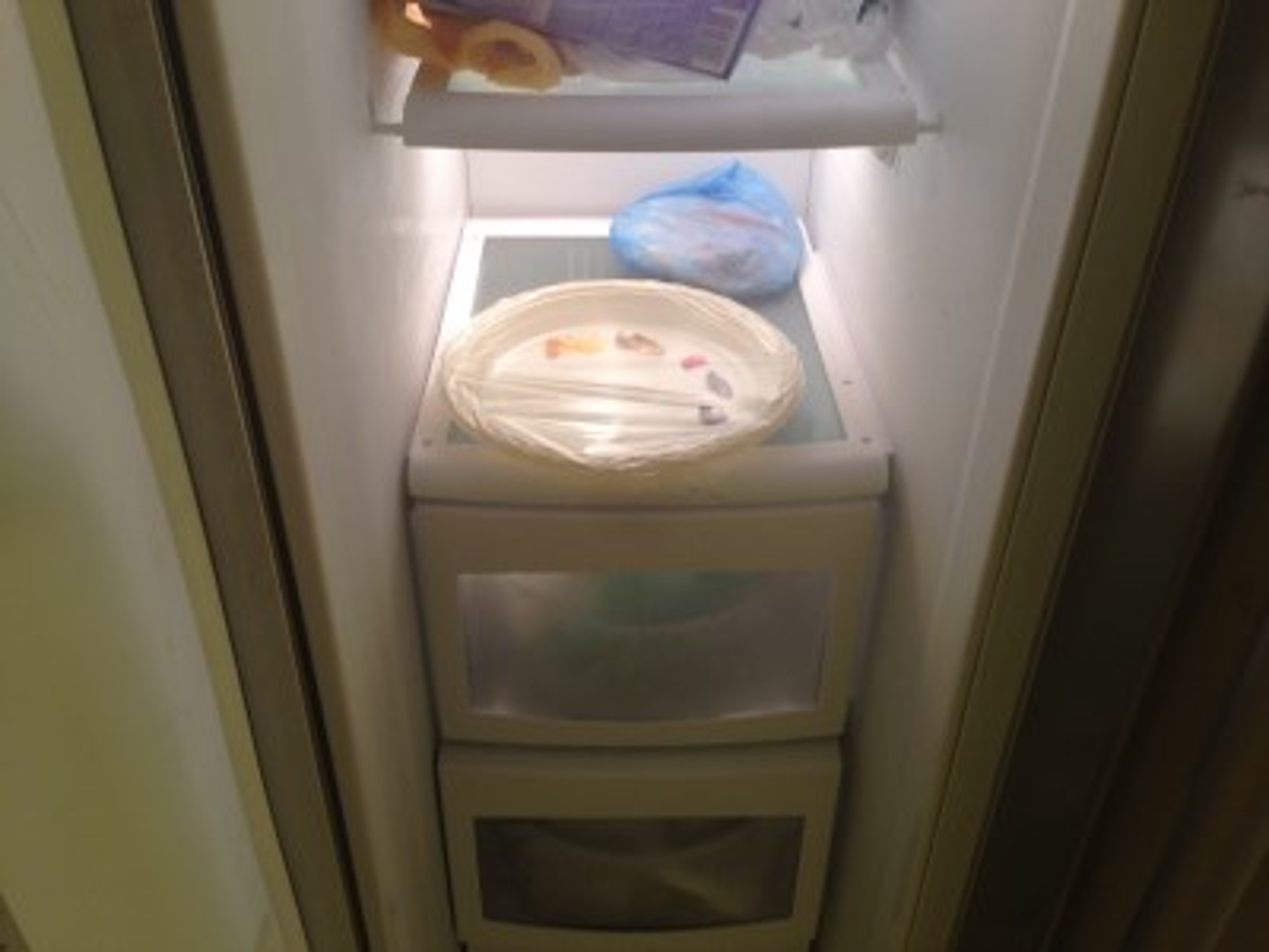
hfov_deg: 55.4
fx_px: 1210
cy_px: 476
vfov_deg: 42.9
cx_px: 634
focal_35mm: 33
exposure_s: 1/20
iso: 50
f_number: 2.4
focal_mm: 4.12
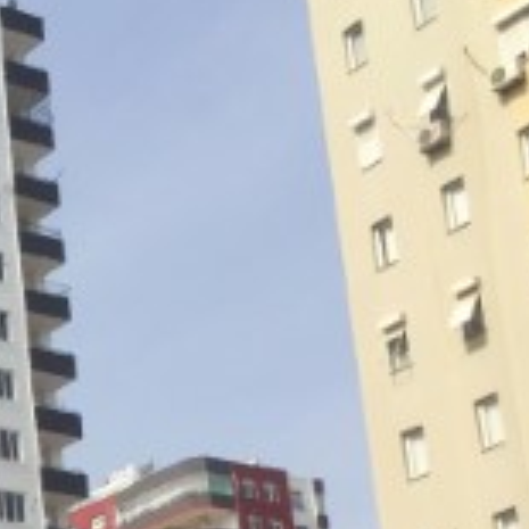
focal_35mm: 106
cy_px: 686
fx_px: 1833
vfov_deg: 15.6
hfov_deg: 14.7
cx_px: -375
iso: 32
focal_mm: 4.15
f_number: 2.2
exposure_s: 1/2198
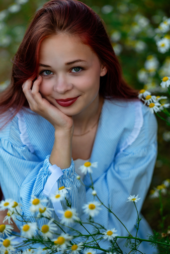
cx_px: 85
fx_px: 743
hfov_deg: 13.1
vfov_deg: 19.4
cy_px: 127
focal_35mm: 105
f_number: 2.8
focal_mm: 105
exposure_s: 1/1000
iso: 320
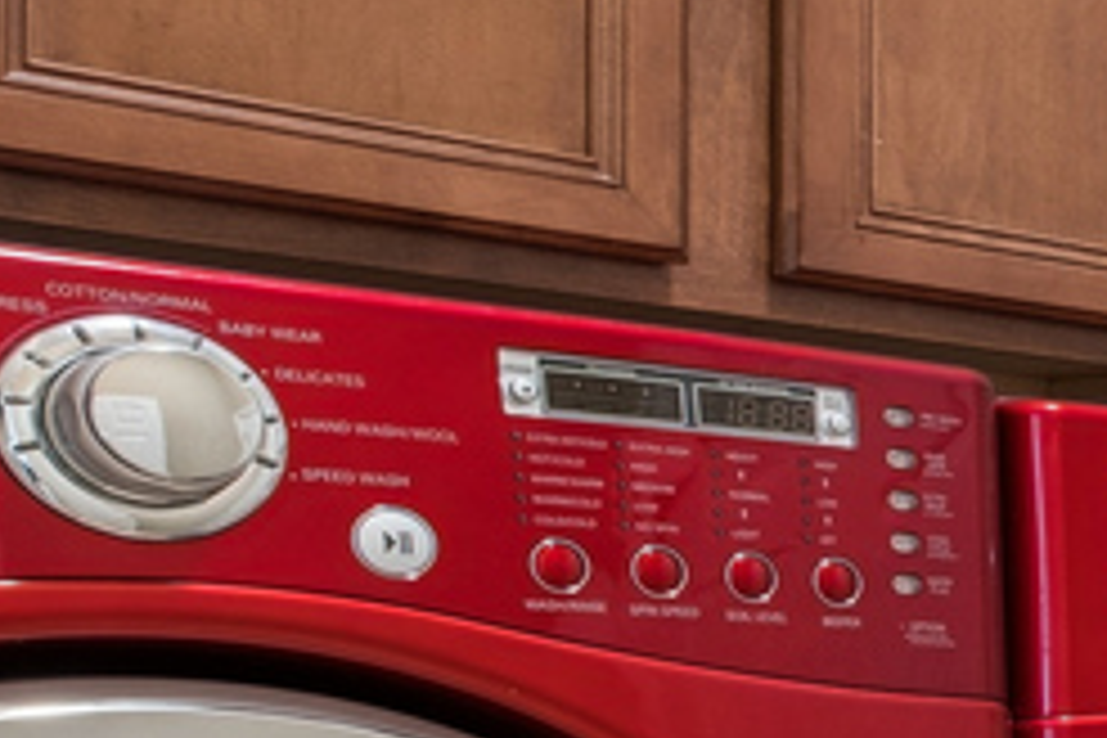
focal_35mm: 79
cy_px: 747
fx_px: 2429
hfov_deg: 15.2
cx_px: 2624
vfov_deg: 16.9
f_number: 10
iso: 250
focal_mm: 12
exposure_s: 1/1.67
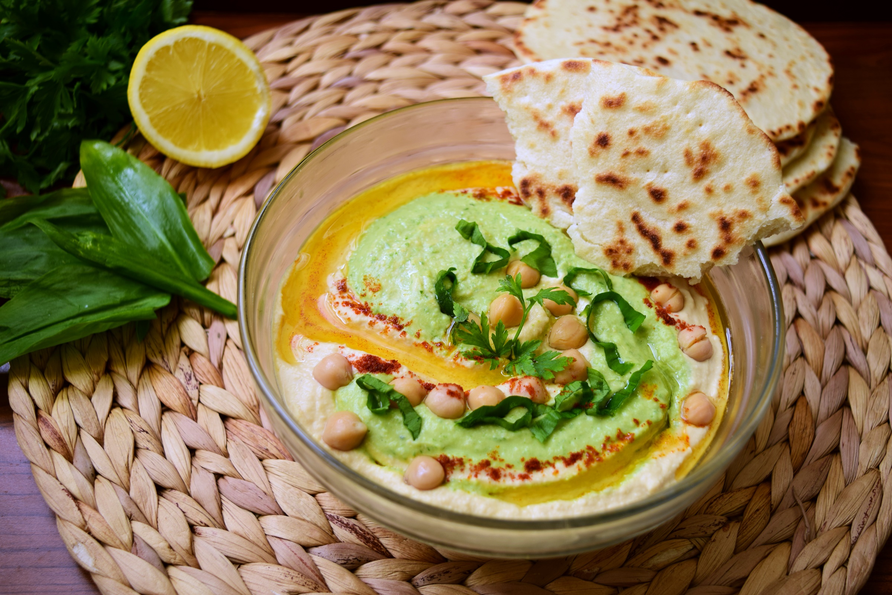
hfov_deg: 49.6
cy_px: 298
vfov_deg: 34.2
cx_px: 446
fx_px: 966
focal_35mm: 39
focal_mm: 26
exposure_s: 1/25
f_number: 4
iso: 100
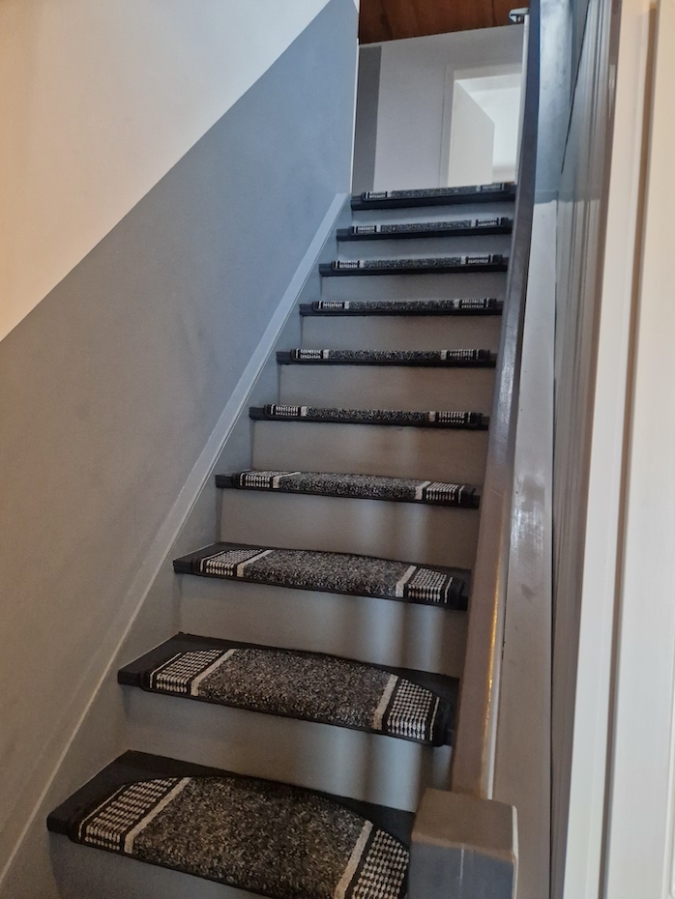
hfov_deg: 58.9
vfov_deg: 73.9
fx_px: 598
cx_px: 338
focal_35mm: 23
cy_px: 450
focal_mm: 5.4
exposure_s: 1/100
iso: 640
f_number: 1.8
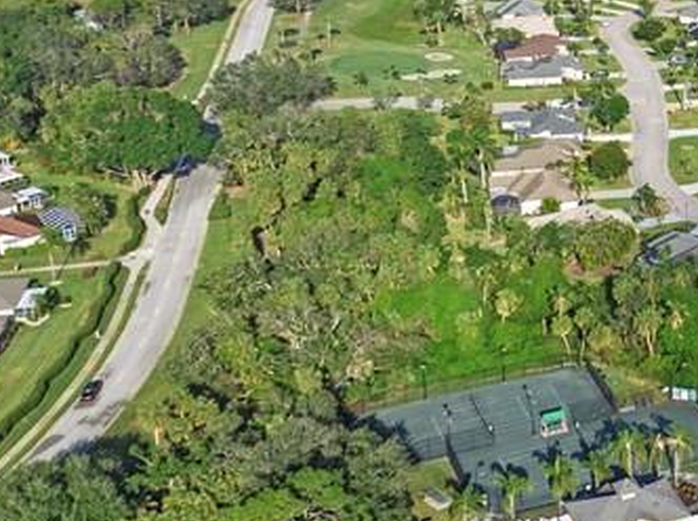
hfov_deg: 23.0
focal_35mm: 74
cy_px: 46
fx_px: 1490
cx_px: 946
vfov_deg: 19.5
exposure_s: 1/2500
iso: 110
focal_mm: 12.29
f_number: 2.8
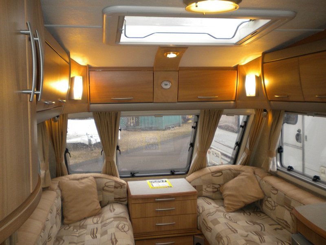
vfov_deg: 40.7
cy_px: 122
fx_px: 330
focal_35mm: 35
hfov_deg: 52.6
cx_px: 163
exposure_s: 1/59.6
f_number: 3.1
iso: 189
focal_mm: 6.3
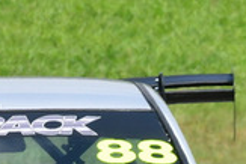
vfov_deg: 0.6
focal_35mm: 2505
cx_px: 14
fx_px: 17132
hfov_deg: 0.8
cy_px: 257
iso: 640
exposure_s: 1/640
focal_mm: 340
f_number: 14
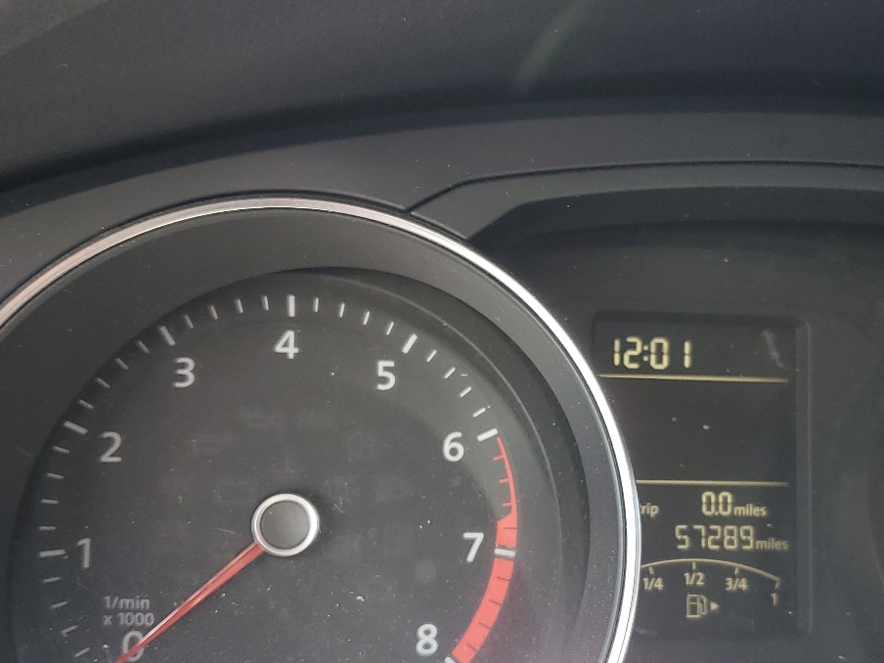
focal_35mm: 46
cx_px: 567
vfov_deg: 31.3
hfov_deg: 40.9
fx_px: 1175
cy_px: 436
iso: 55
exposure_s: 1/120
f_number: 1.5
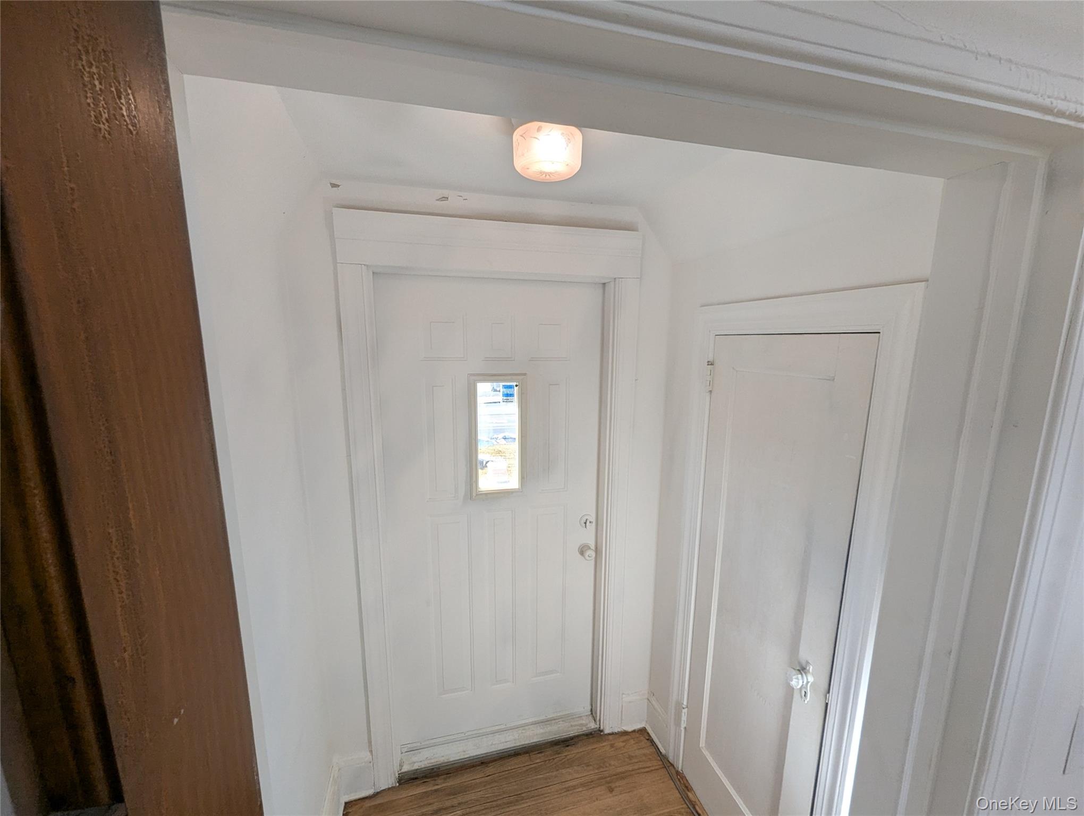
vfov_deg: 90.1
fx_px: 408
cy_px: 408
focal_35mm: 13
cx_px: 542
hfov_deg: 106.1
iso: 47
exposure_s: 1/233
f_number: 2.2
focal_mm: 1.95
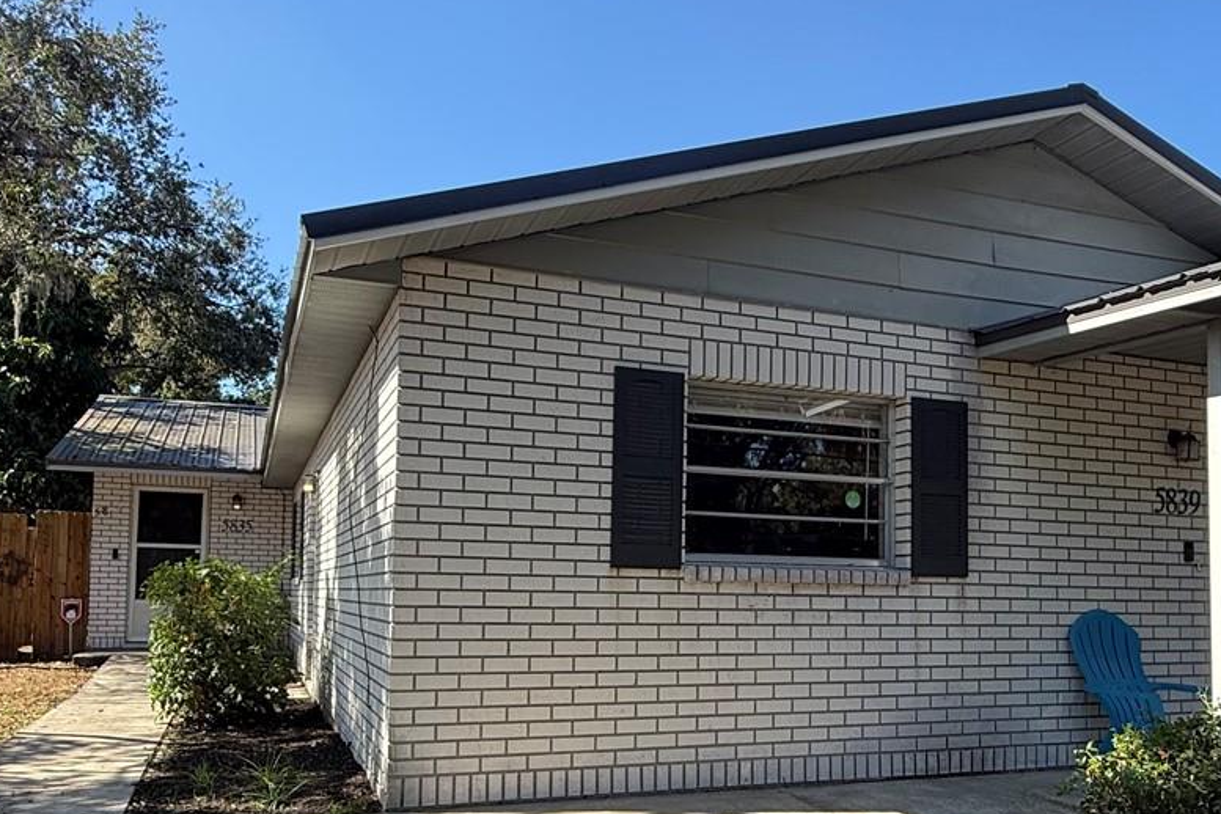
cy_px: 545
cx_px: 632
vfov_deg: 43.0
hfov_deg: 61.9
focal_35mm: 30
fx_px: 1017
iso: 50
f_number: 2.2
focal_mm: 2.22
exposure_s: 1/531
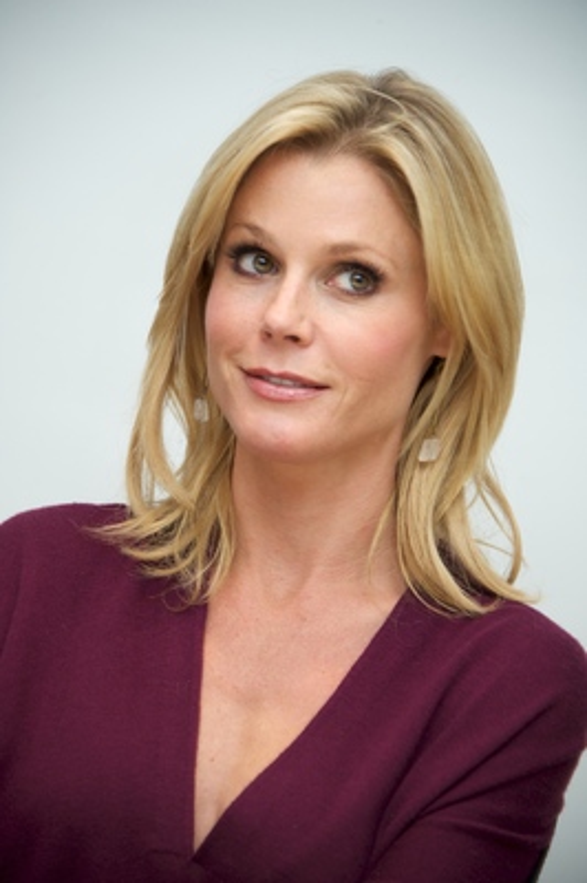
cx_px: 294
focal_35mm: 200
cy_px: 442
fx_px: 4900
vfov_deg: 10.3
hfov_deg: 6.9
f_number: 5.6
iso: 500
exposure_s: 1/60
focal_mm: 200
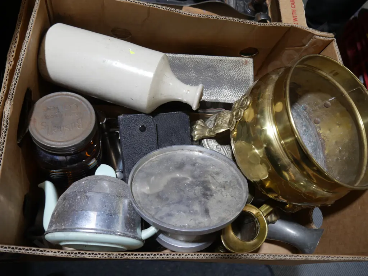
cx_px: 184
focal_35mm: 30
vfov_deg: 46.8
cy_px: 138
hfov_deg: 59.9
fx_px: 319
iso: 250
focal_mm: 15
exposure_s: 1/60
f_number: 3.6
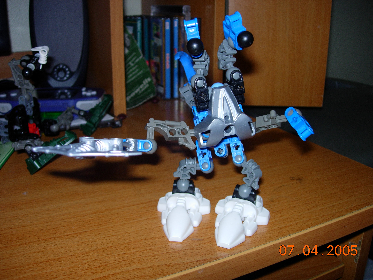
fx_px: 409
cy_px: 140
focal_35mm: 38
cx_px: 186
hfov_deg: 49.0
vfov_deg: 37.7
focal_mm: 7.8
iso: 79
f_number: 2.8
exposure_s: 1/64
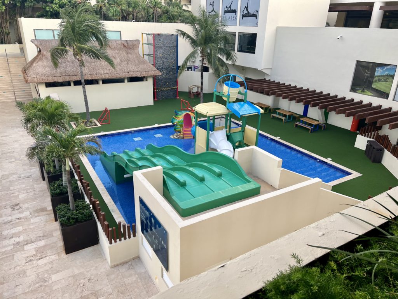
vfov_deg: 53.1
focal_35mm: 26
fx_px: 299
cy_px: 150
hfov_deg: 67.3
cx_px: 199
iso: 50
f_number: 1.5
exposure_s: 1/338
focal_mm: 5.7
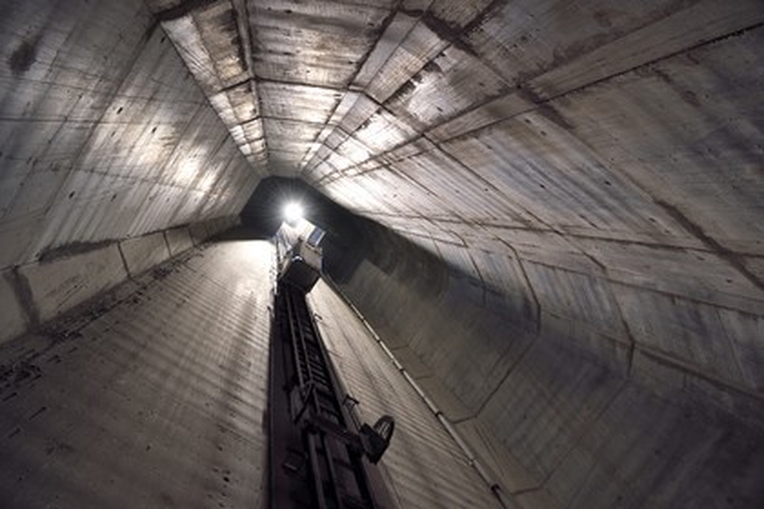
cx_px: 382
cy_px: 254
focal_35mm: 24
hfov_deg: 73.7
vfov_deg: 53.1
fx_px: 509
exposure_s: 1/6
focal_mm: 24
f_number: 5.6
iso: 800
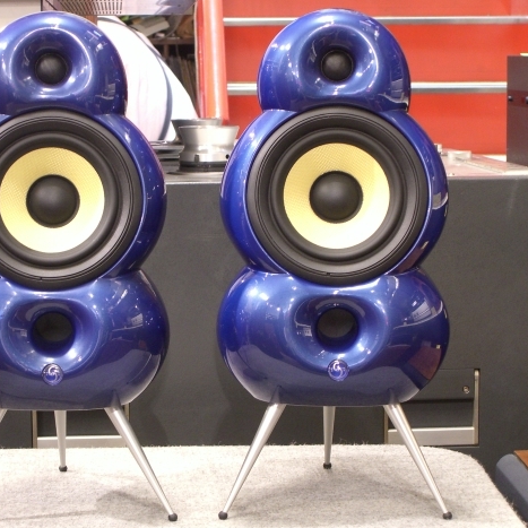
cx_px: 187
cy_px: 262
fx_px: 1674
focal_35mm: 97
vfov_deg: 17.9
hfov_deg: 17.9
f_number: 4.4
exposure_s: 1/4
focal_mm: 16.6
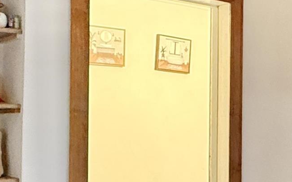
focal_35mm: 70
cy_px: 111
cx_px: 405
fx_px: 557
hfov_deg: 24.5
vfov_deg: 18.6
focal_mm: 2.22
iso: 500
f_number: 2.2
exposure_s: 1/60
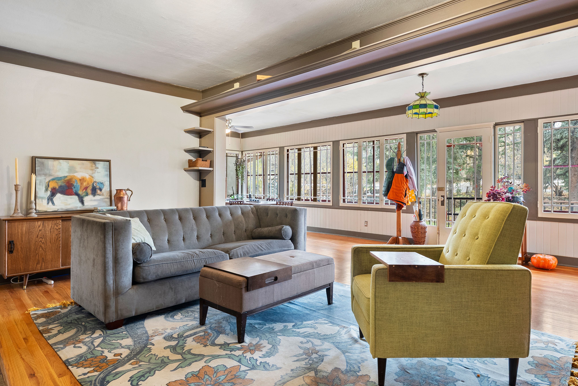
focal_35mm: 21
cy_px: 186
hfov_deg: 81.2
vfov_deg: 59.5
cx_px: 293
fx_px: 337
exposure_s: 1/1.67
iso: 800
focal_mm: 20
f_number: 8
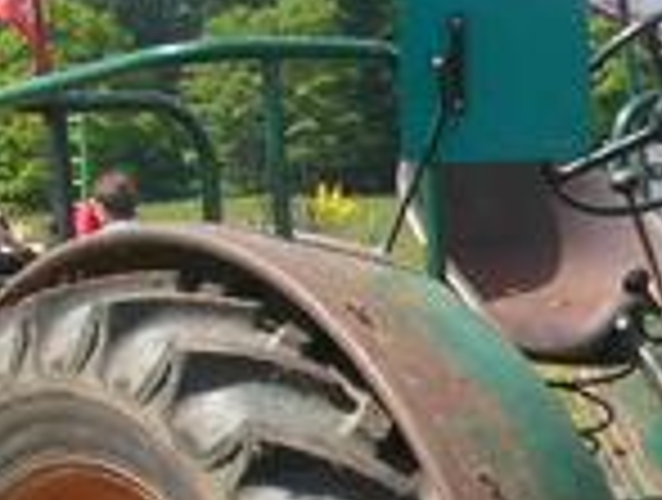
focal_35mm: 152
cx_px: 932
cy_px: 523
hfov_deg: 12.4
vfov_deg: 9.7
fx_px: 2914
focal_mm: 5.8
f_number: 5.6
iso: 50
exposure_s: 1/168
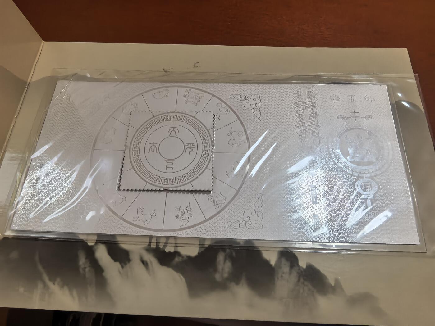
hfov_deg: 71.6
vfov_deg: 56.8
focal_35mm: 24
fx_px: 302
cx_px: 218
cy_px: 163
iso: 100
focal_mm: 1.68
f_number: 2.2
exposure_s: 1/100
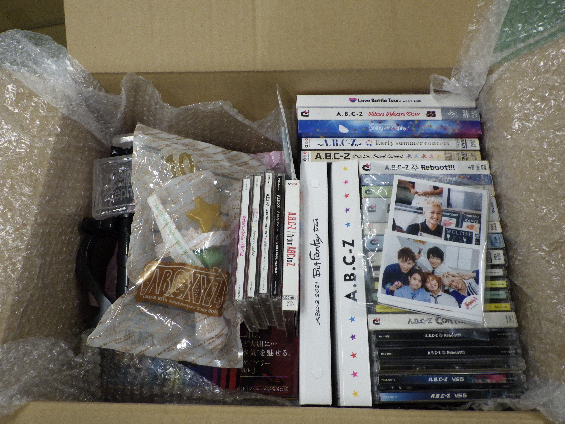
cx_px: 282
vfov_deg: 49.7
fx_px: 457
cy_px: 212
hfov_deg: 63.4
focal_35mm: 28
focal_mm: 5
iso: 320
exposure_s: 1/40
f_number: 3.5
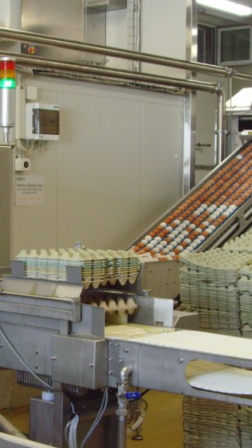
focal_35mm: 78
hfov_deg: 15.4
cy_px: 280
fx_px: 926
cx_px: 42
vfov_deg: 27.1
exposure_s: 1/30
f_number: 3.5
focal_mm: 6.6
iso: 200
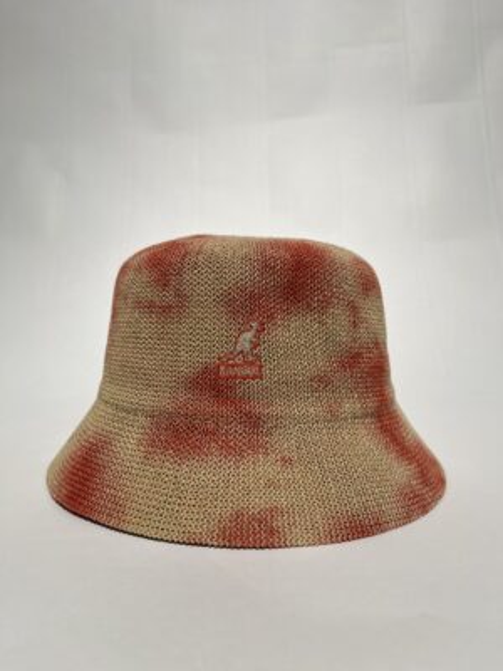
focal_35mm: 26
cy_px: 336
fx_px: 504
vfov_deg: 67.3
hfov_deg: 53.1
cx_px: 252
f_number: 1.6
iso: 40
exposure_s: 1/273
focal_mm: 5.1
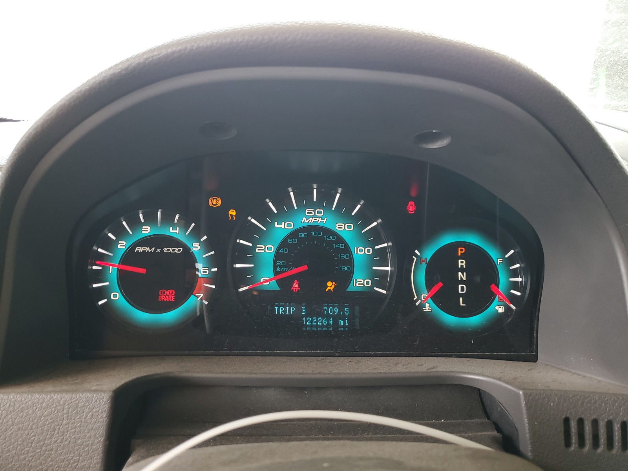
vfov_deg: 53.1
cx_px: 314
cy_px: 236
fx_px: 472
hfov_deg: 67.3
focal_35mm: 26
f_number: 1.5
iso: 68
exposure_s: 1/50
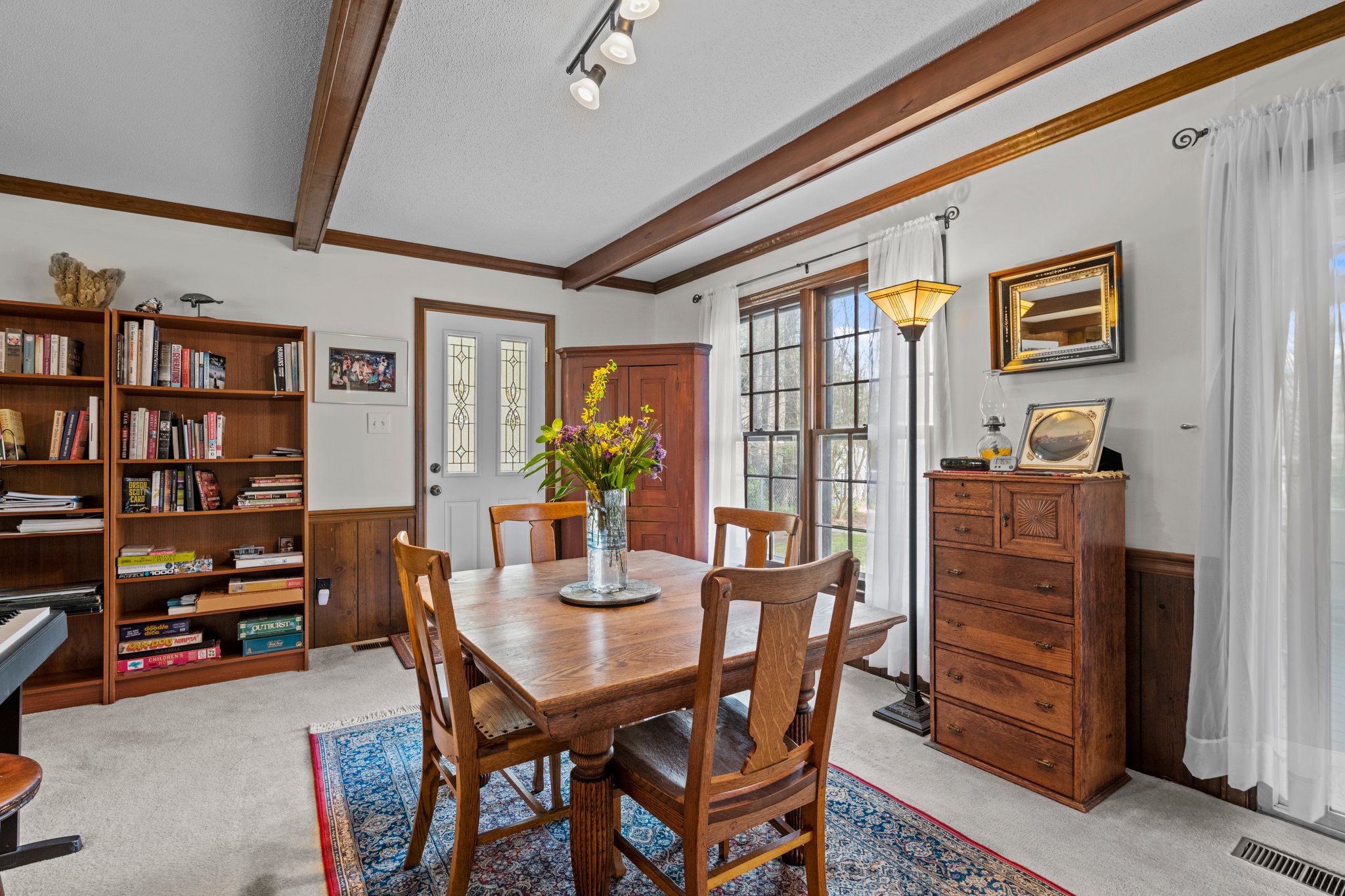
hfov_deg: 93.3
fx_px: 635
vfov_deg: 70.4
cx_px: 672
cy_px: 448
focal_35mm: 17
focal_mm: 17
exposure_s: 1/5
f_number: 7.1
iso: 400
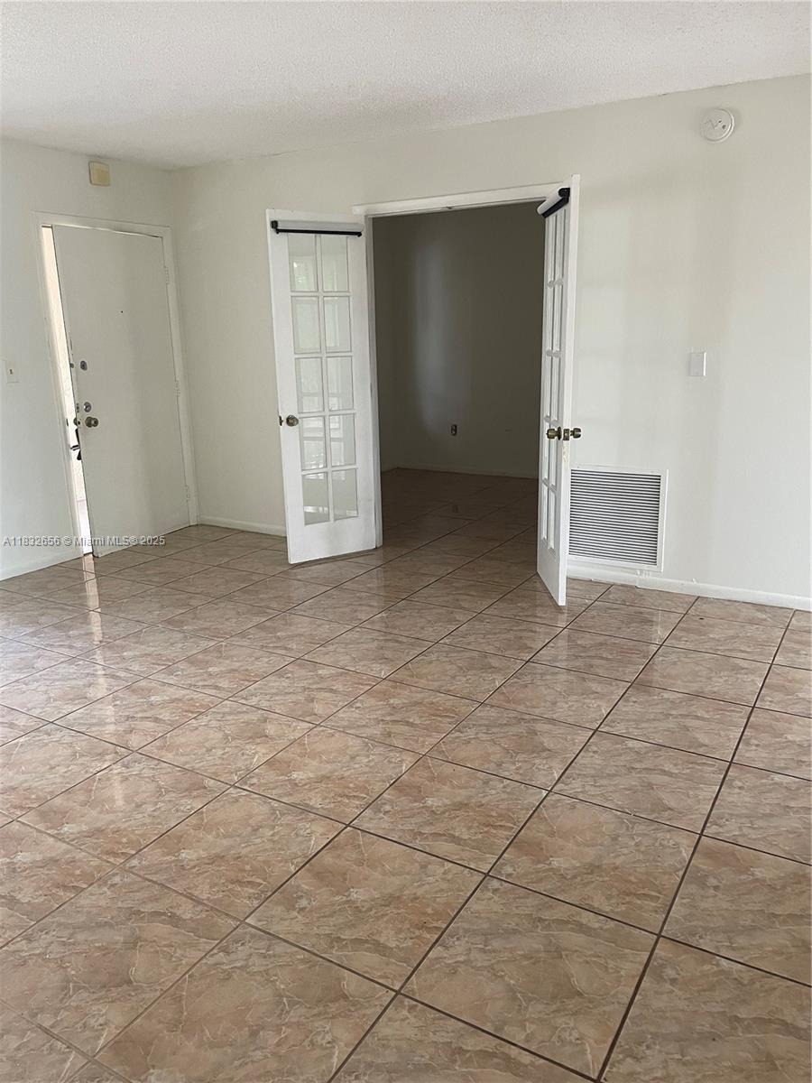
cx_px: 406
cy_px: 542
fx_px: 813
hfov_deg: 53.1
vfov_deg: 67.3
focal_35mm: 26
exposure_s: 1/60
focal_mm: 4.2
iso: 200
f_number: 1.6
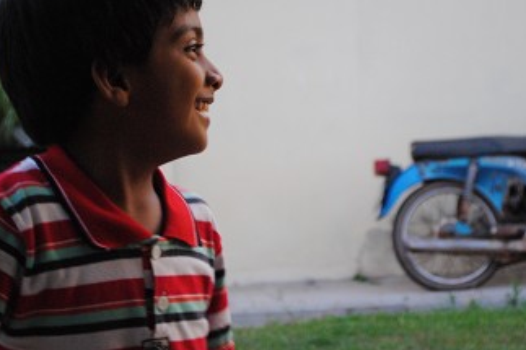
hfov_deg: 16.7
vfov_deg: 11.1
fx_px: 1792
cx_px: 352
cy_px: 117
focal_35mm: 123
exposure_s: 1/30
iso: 800
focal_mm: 55
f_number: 5.6
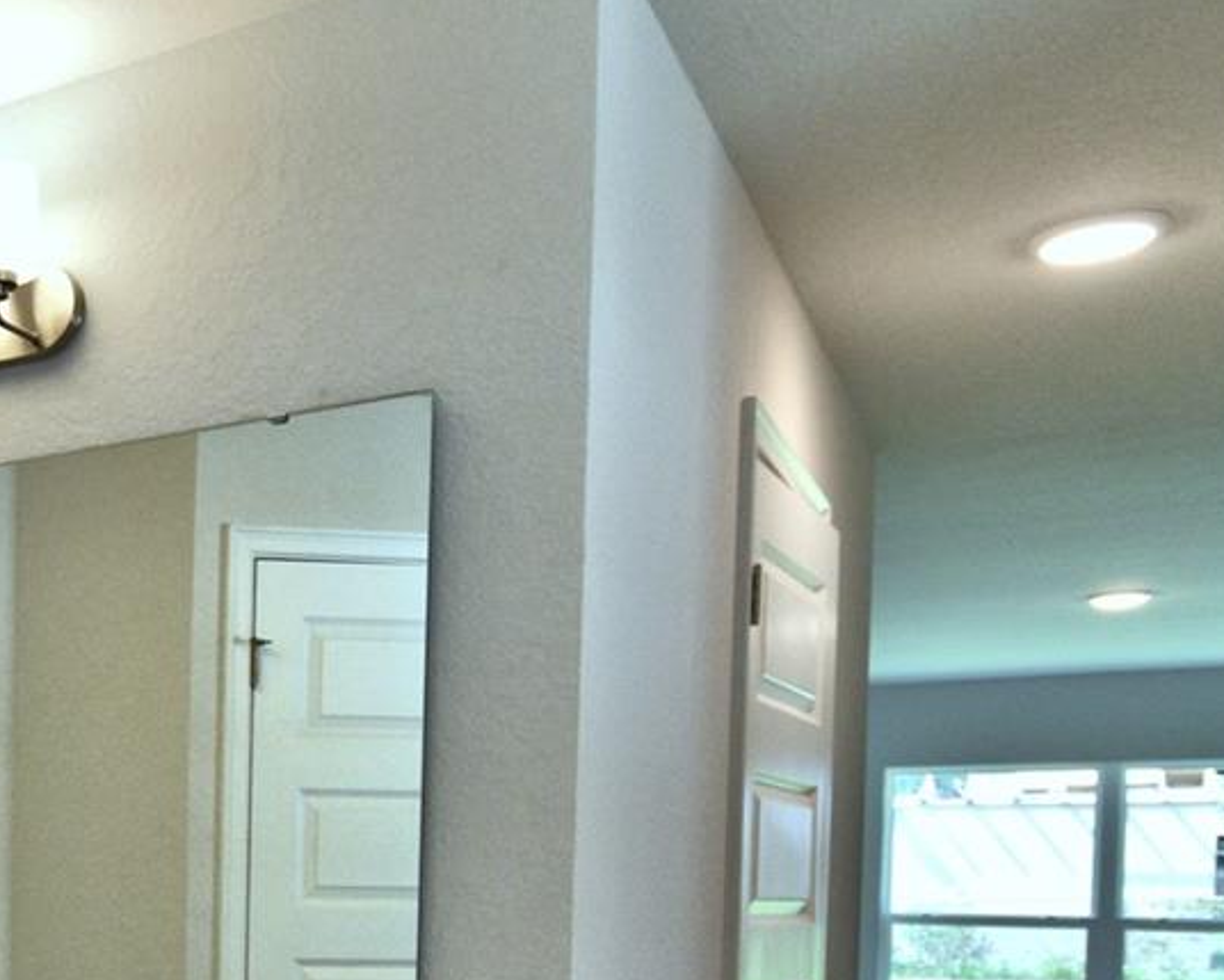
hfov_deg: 36.7
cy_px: 943
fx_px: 1522
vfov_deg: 33.2
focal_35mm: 42
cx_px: -135
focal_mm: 10
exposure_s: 1/125
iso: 200
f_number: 4.5
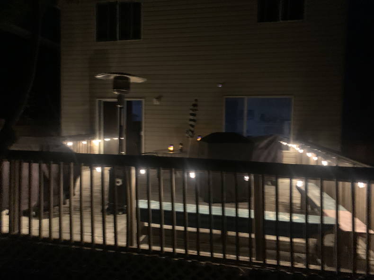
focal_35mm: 26
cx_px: 187
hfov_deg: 67.3
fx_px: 281
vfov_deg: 53.0
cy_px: 140
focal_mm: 4.25
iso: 1600
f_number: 1.8
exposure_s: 1/17
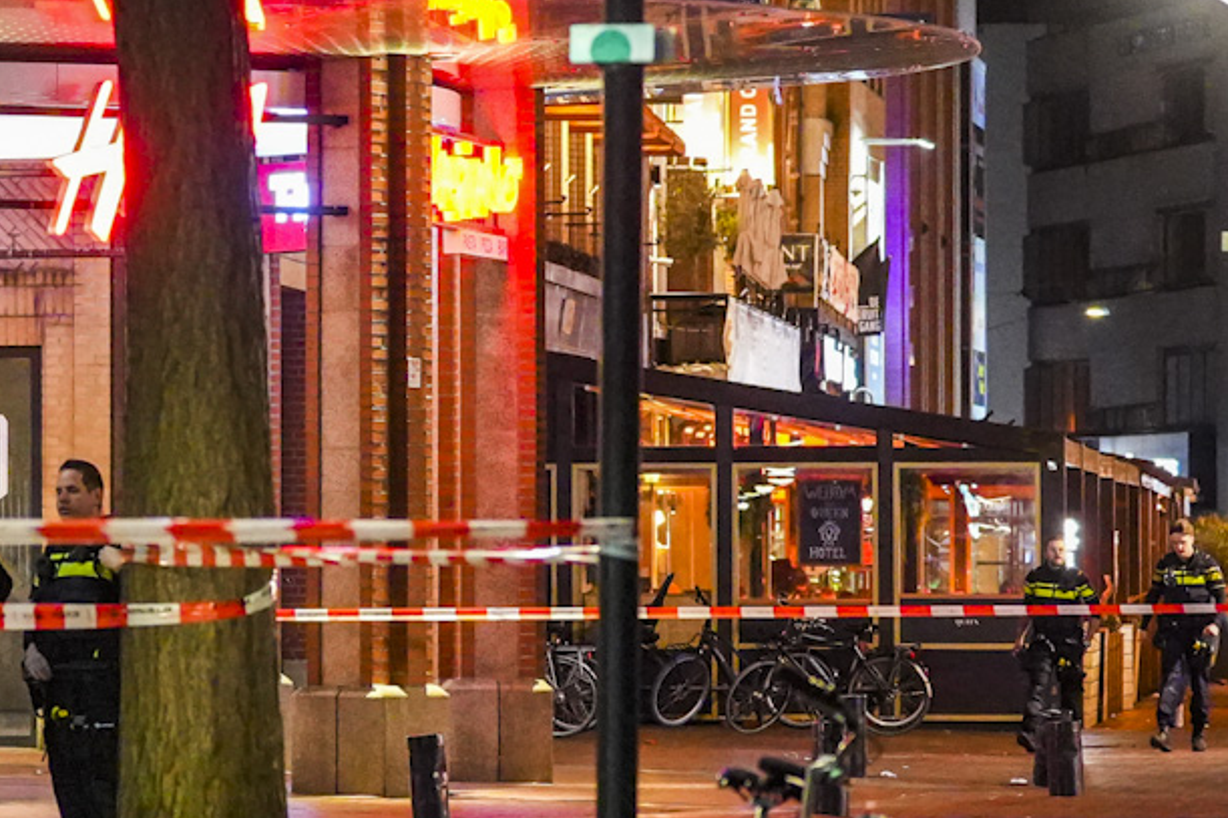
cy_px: 330
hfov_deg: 9.2
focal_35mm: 220
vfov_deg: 6.2
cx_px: -312
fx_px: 7502
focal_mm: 70
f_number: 2.8
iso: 6400
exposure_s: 1/40
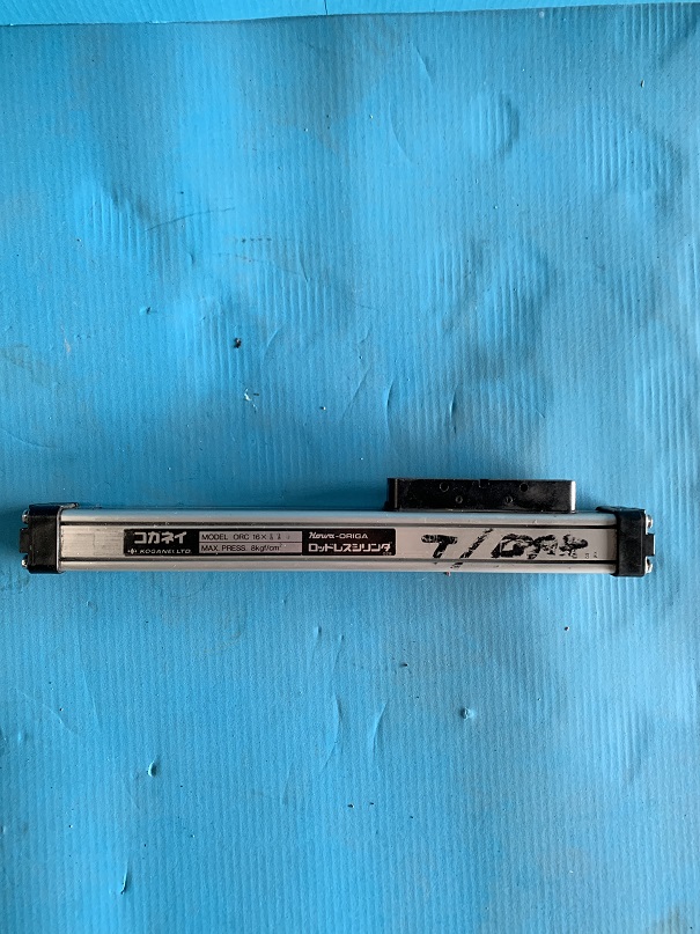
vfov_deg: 67.3
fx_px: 701
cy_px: 467
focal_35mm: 26
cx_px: 350
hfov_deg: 53.1
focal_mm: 4.25
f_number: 1.8
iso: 125
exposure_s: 1/60
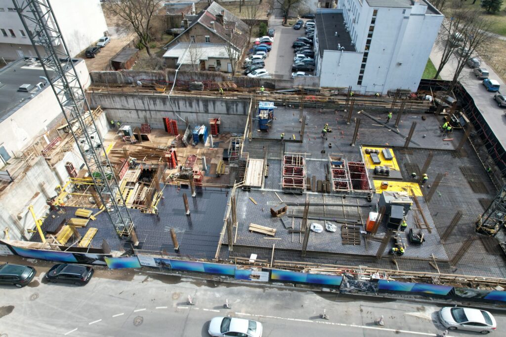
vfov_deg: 57.2
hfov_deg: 78.6
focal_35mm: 22
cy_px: 168
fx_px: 309
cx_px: 253
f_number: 2.8
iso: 100
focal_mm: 8.38
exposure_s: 1/640
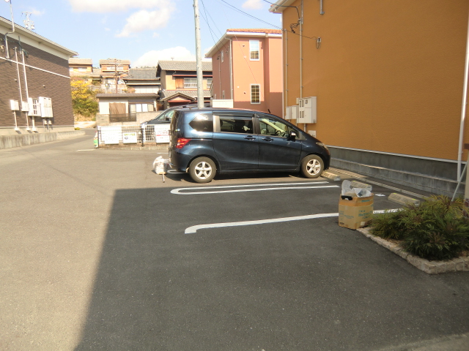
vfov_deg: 56.8
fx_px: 325
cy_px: 176
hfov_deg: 71.6
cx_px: 234
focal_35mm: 24
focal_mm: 4.3
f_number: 3.2
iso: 64
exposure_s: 1/400
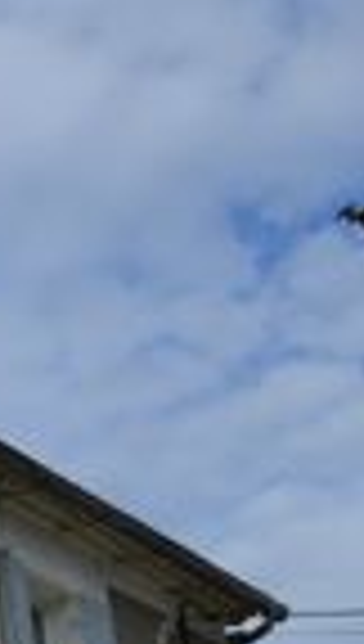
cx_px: -708
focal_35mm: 108
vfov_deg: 18.1
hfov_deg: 9.2
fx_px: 1843
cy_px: 901
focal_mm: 14
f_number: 9
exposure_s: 1/320
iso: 100
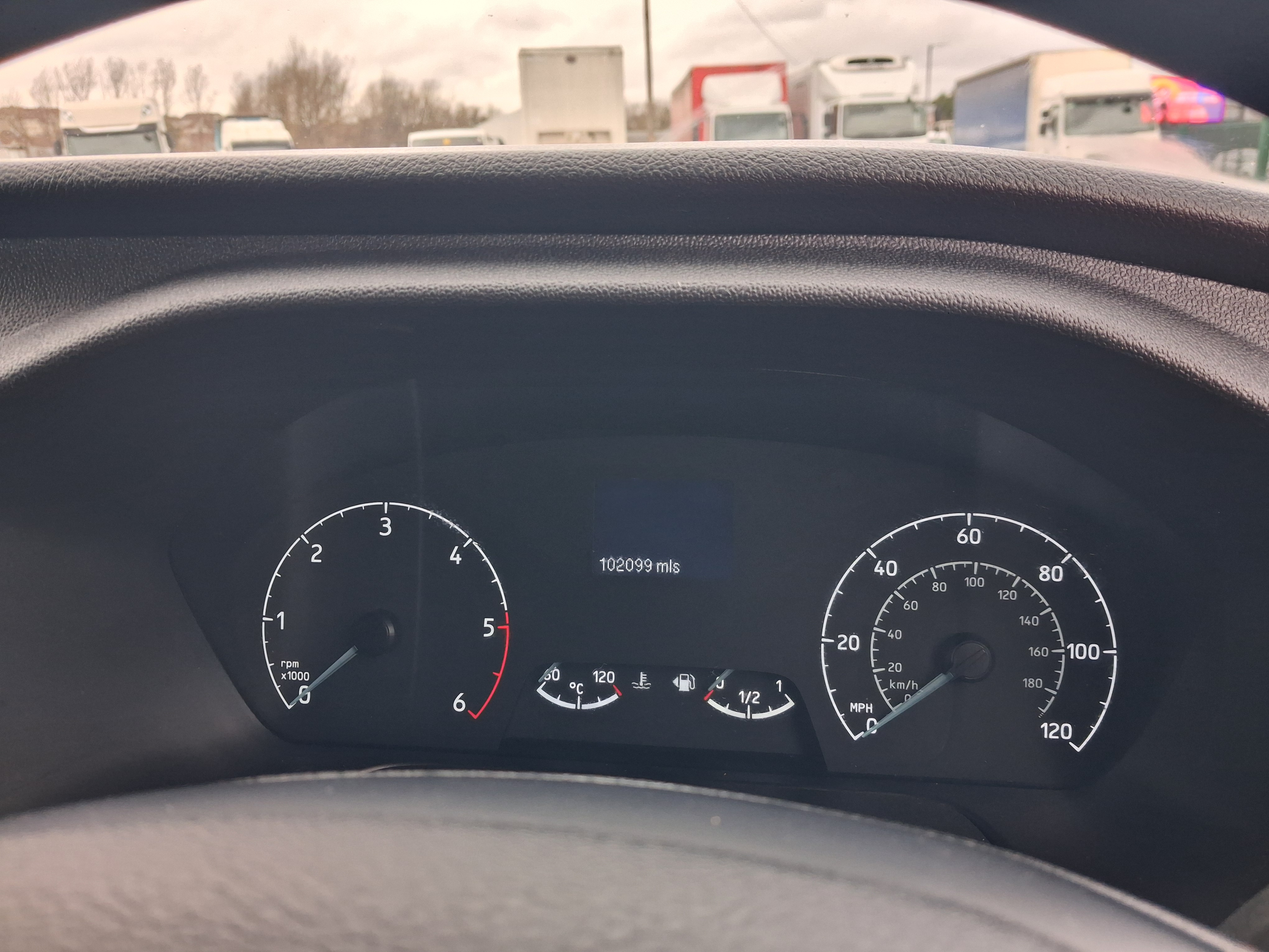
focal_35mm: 27
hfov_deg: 65.3
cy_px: 476
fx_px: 990
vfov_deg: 51.4
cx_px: 634
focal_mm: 4
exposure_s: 1/120
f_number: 1.8
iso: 200
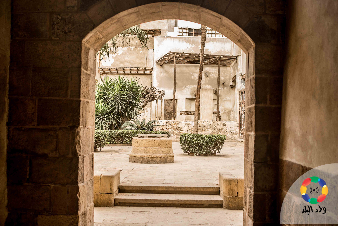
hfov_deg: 39.6
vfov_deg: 27.0
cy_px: 113
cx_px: 169
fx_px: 470
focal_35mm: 50
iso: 200
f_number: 1.8
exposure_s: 1/200
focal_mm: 50
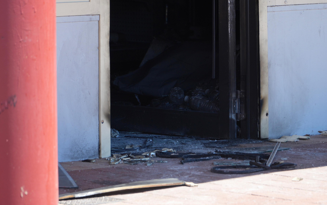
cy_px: 78
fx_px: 2083
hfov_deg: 9.0
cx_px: 181
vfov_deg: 5.6
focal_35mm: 234
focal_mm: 105
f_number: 4.5
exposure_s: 1/250
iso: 100
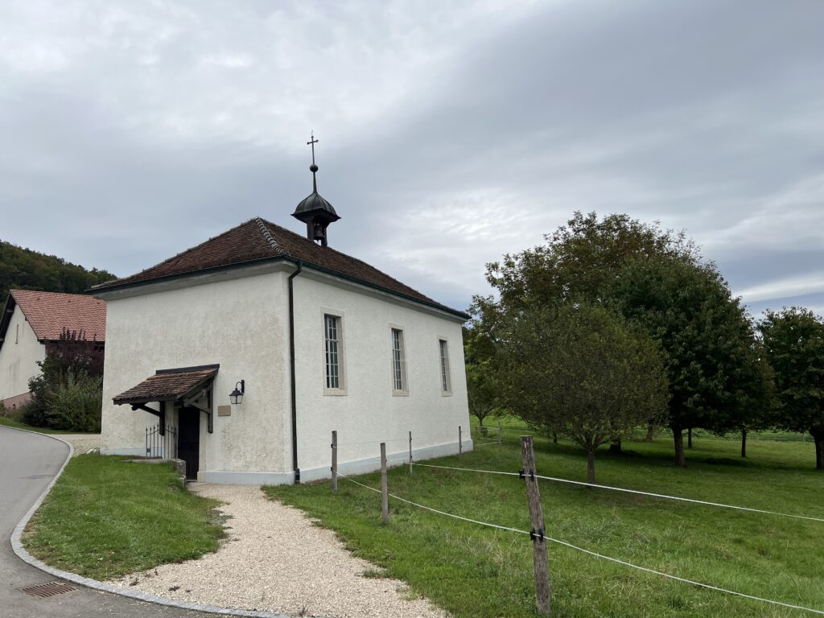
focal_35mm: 26
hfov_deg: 67.3
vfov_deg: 53.1
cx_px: 412
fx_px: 619
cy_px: 309
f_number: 1.5
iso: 50
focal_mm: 5.7
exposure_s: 1/833
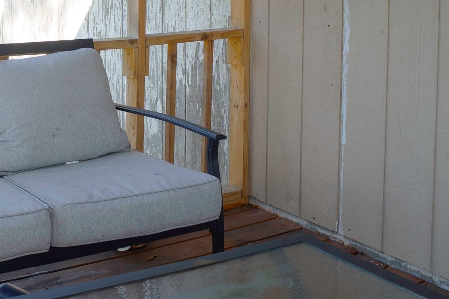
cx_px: 38
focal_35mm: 55
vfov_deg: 23.6
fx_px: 686
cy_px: 4
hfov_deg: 34.1
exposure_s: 1/40
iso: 320
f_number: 8
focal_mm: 16
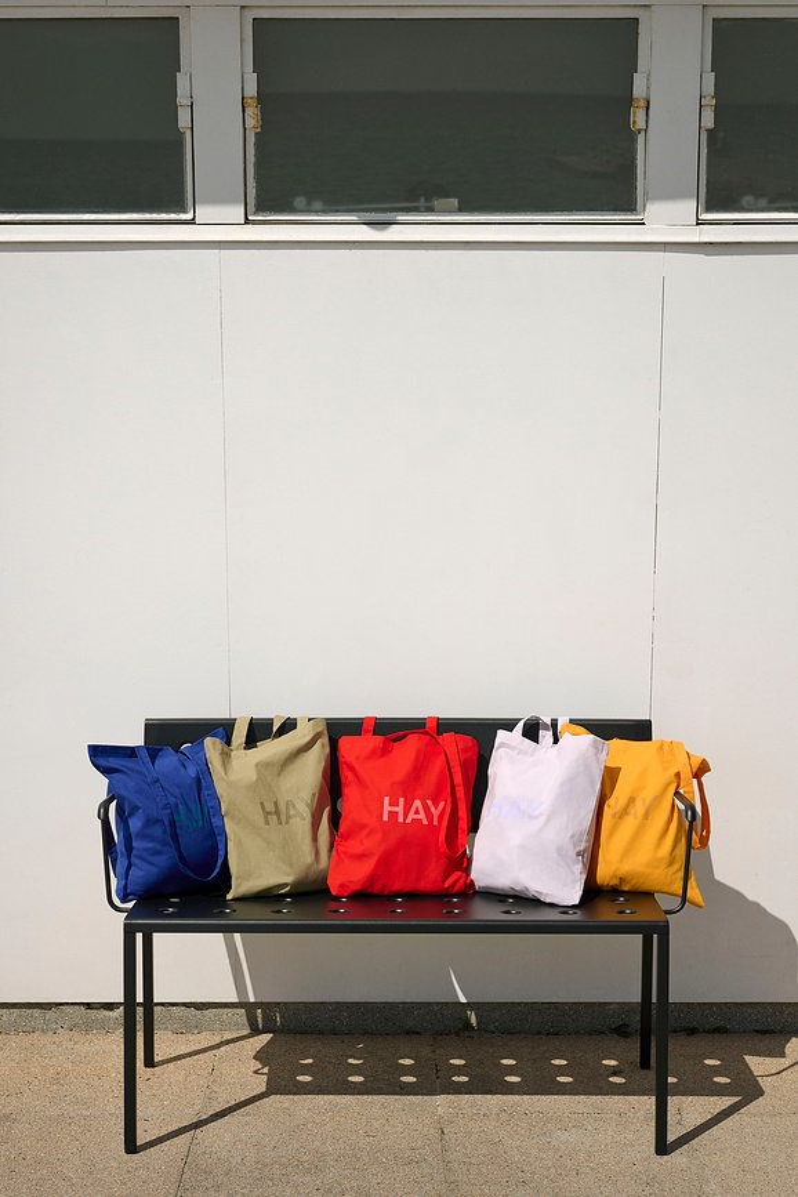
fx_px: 1662
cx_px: 399
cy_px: 598
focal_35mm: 50
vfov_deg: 39.6
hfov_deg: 27.0
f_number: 5.6
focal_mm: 50
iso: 200
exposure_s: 1/3200
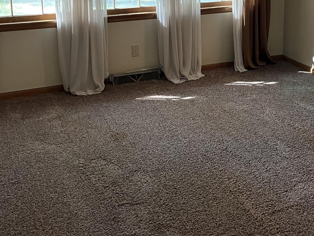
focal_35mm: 56
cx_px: 255
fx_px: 508
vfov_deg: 25.2
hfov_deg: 33.3
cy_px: 16
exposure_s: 1/60
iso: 160
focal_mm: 5.1
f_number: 1.6
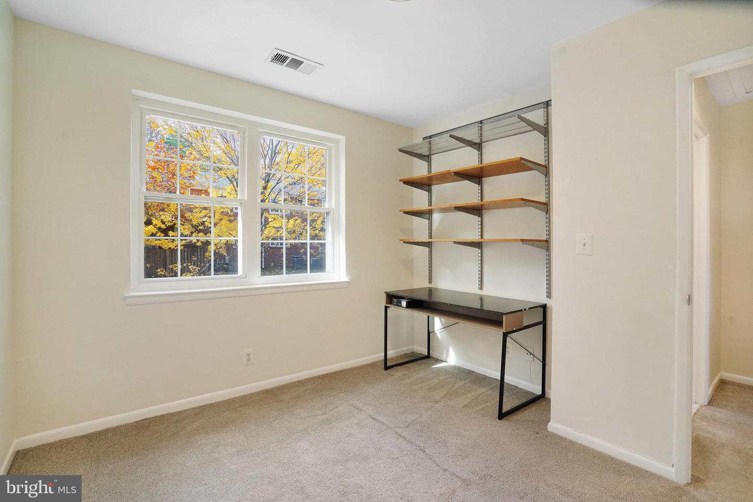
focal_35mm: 16
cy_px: 251
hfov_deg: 96.7
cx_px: 376
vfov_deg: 73.7
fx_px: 335
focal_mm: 16
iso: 1250
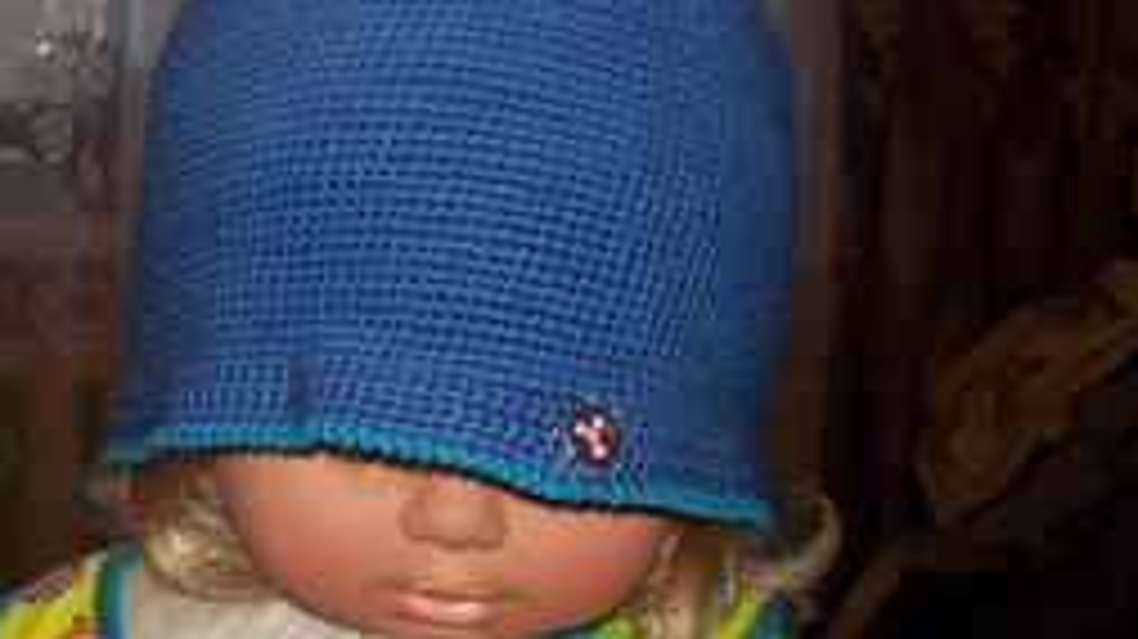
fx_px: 1991
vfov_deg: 18.2
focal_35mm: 66
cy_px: 324
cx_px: 364
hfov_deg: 31.6
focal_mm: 5.6
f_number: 2.7
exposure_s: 1/60
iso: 80
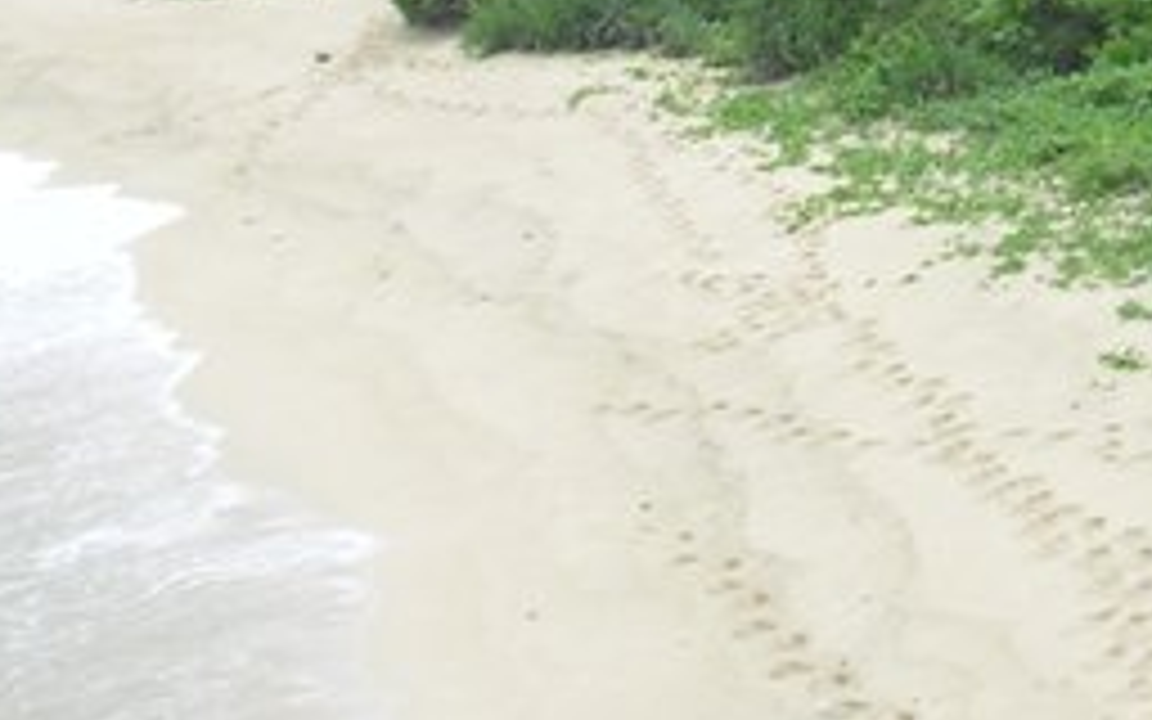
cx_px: 1274
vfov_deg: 10.2
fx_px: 3956
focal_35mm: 126
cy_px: -220
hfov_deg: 16.1
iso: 100
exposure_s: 1/200
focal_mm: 6.2
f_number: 8
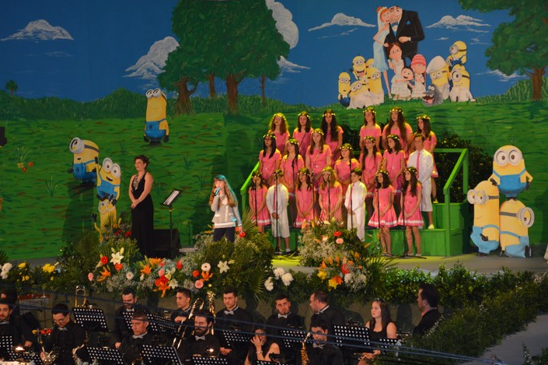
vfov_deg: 14.6
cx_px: 283
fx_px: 1423
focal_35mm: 94
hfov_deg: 21.8
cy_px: 169
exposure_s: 1/60
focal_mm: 55
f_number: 5.6
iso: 1250
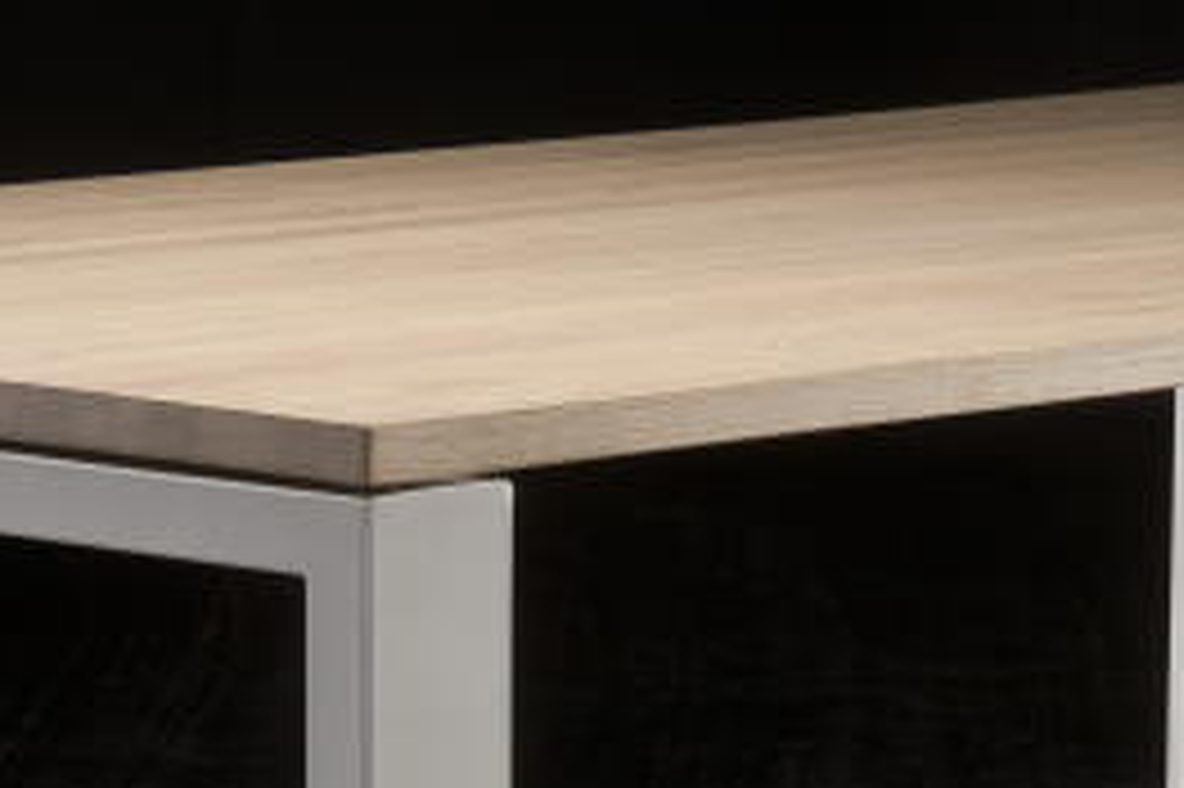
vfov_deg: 5.9
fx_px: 7691
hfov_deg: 8.8
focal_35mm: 234
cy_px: 768
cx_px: 779
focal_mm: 60
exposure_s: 1/200
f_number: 11
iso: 100
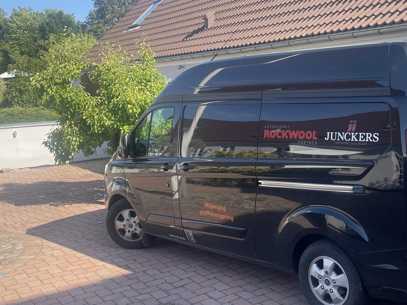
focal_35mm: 46
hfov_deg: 40.9
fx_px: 541
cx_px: 260
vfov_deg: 31.5
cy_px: 165
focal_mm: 4.2
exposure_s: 1/1082
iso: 32
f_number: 1.6
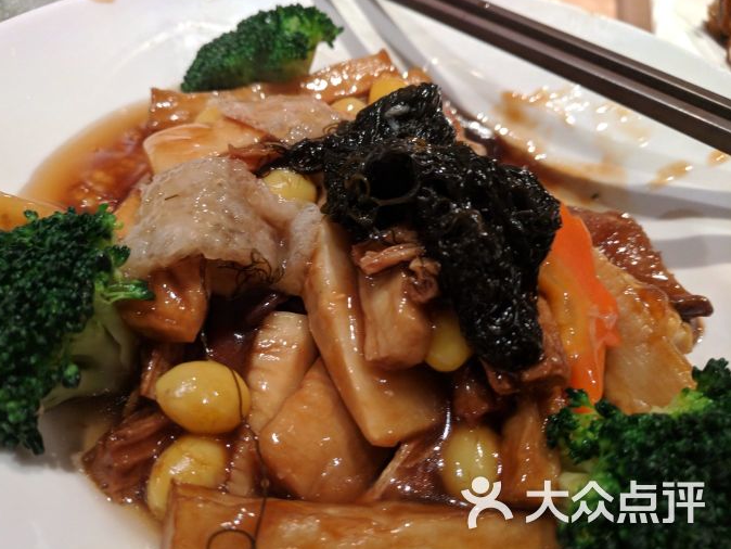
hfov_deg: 65.3
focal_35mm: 27
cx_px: 354
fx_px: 570
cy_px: 274
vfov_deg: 51.4
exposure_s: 1/60.2
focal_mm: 4.67
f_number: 2
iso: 504
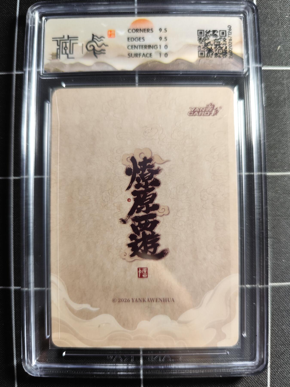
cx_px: 145
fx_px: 257
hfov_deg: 58.9
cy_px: 194
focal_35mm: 23
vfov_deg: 73.9
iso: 500
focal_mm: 6.14
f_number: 1.65
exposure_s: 1/50
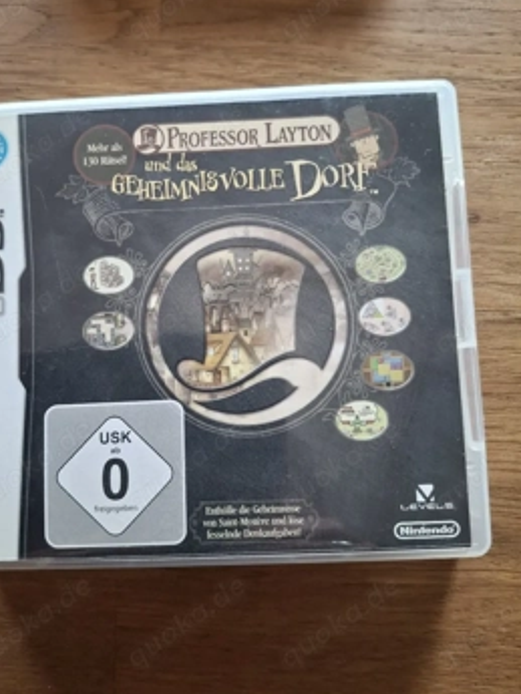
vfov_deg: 61.6
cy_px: 330
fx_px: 582
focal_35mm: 29
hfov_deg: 48.2
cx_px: 229
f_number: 1.8
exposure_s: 1/50
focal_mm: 4.69
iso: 200
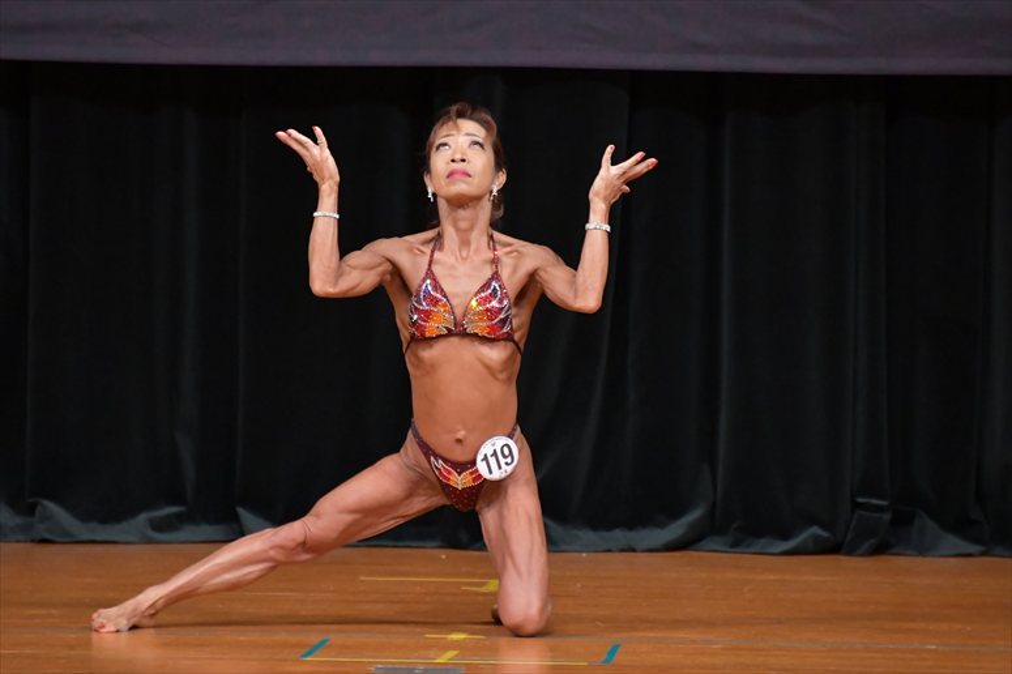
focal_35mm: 450
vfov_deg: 3.1
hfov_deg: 4.6
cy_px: 337
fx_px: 12644
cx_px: 506
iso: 5000
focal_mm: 300
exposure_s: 1/400
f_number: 5.6
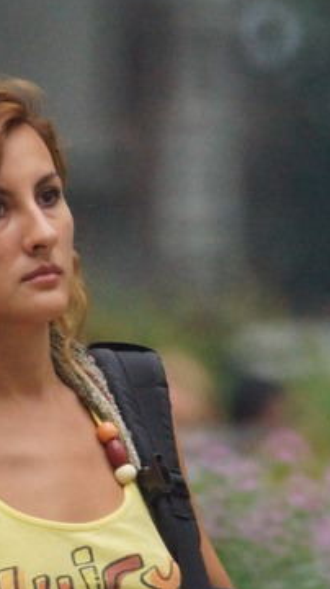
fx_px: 34849
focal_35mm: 2236
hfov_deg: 0.5
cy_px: 304
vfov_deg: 1.0
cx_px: 544
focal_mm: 500
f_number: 8
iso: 1600
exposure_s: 1/400
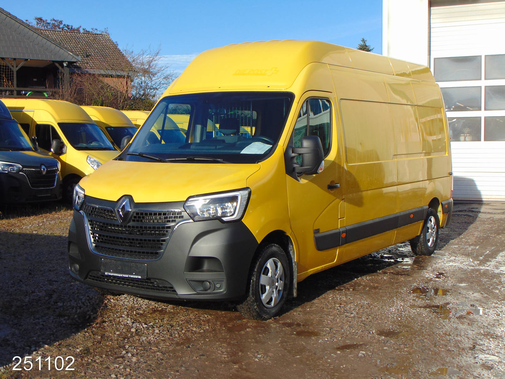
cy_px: 190
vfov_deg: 29.1
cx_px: 252
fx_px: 729
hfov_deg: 38.2
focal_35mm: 50
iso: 80
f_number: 9
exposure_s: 1/160
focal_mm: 9
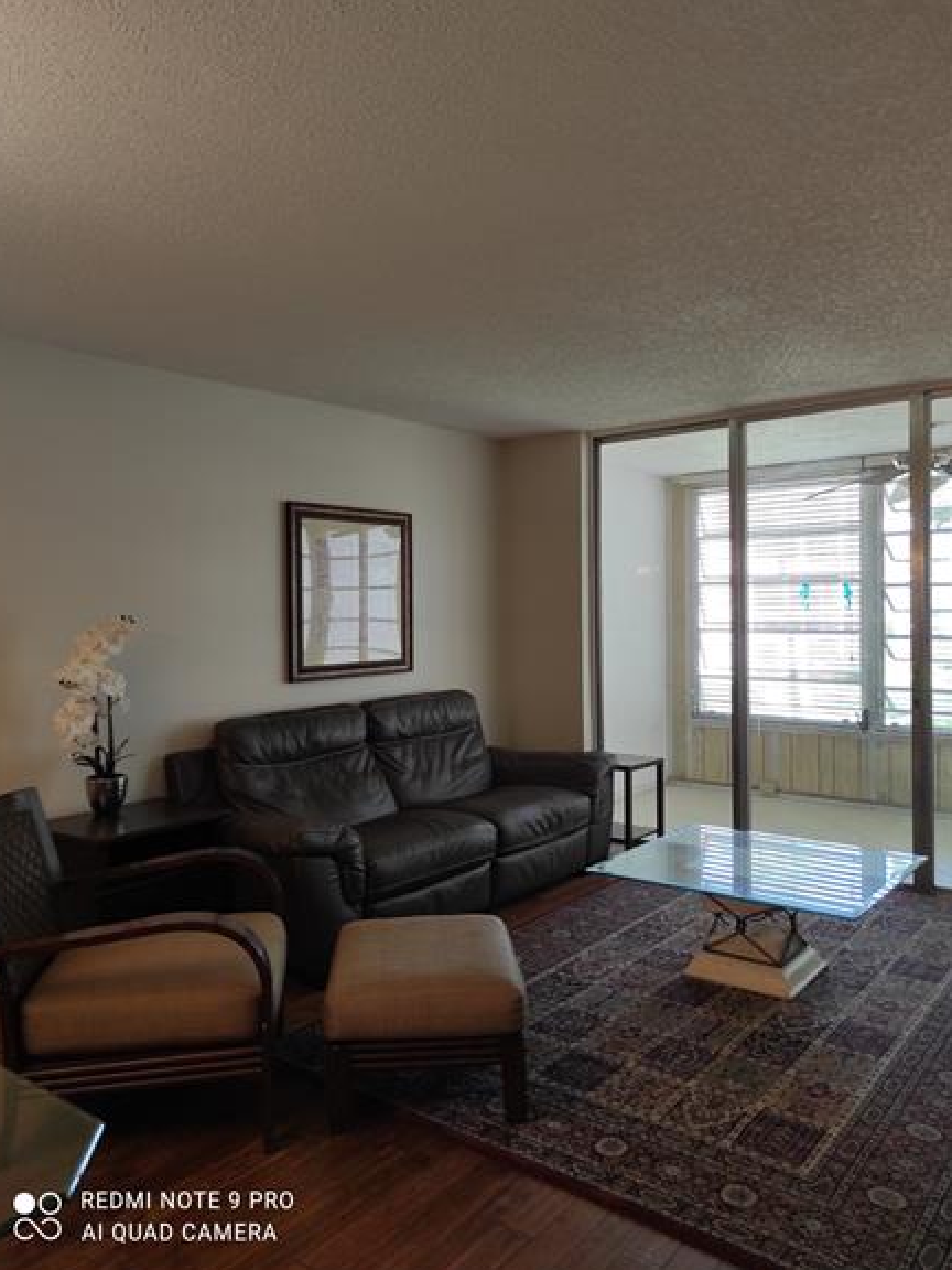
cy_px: 622
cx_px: 465
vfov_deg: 67.3
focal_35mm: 26
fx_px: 953
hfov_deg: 53.1
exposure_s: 1/30
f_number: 1.89
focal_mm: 5.43
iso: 105
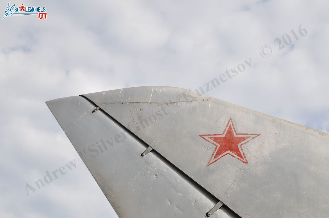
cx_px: 164
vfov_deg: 18.1
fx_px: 685
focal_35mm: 75
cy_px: 109
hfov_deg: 27.0
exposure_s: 1/320
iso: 200
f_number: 8
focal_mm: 50
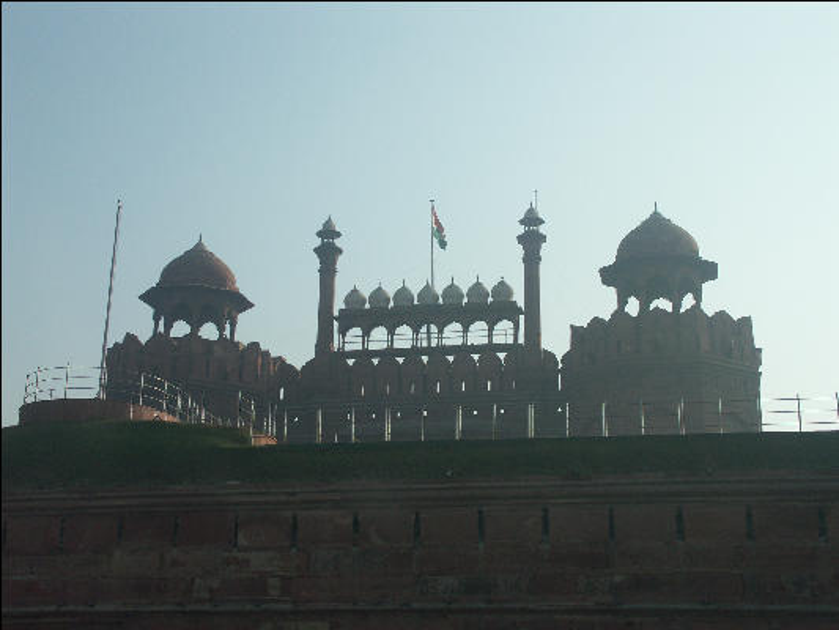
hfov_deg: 36.8
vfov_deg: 28.0
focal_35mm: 52
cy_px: 315
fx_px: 1261
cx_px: 420
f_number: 9
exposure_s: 1/500
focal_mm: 13.4
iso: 100
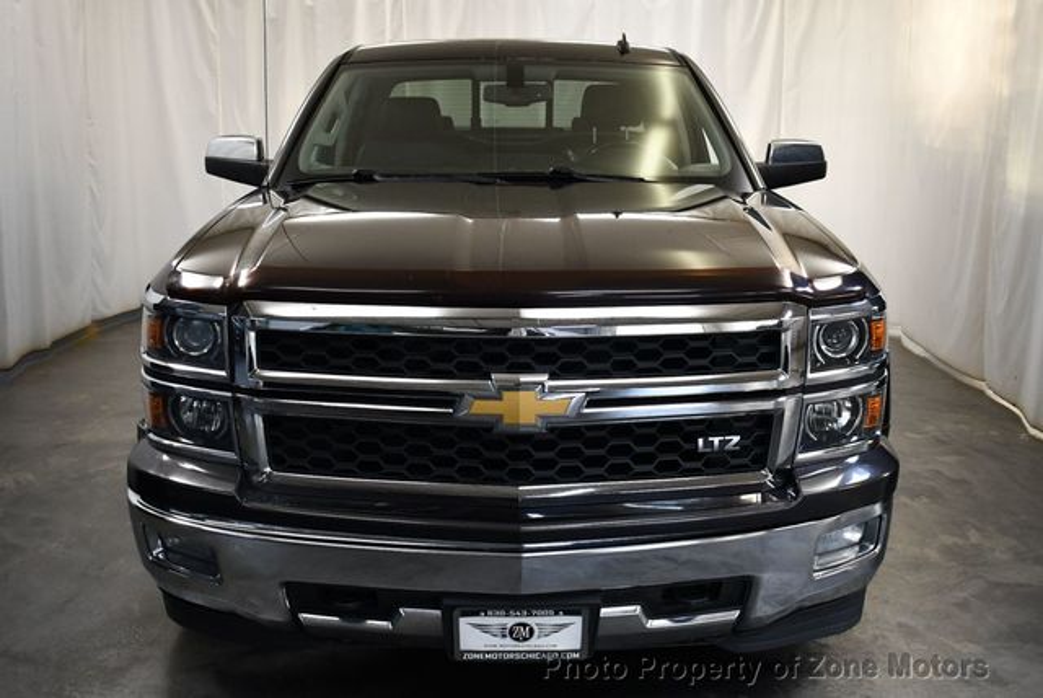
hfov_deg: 53.1
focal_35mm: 36
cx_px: 522
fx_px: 1044
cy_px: 349
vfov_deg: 36.9
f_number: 3.5
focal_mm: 18
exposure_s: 1/160
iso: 800
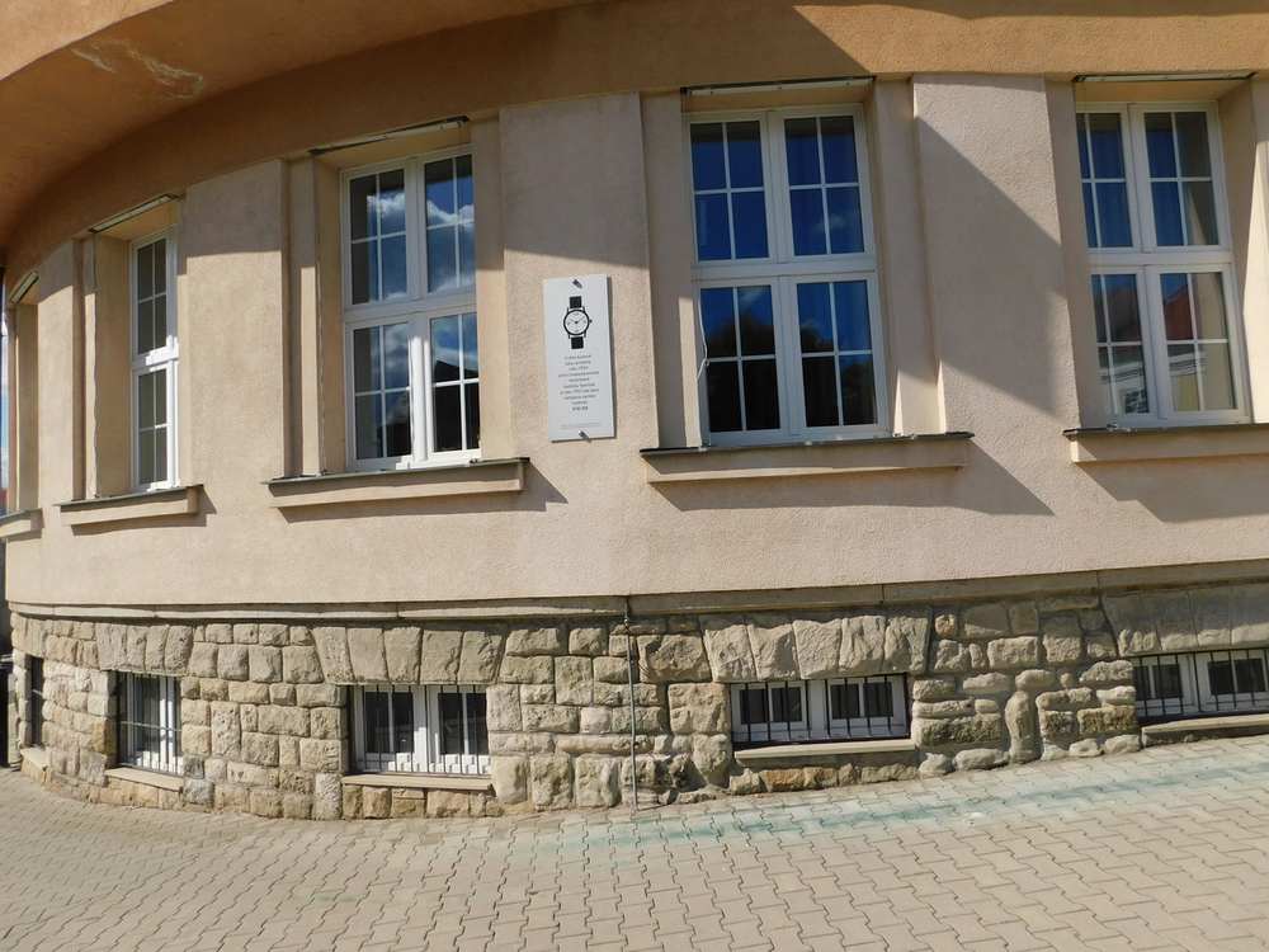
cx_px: 634
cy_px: 476
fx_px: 843
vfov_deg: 58.9
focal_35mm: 23
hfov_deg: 73.9
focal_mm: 4
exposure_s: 1/640
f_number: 6
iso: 125
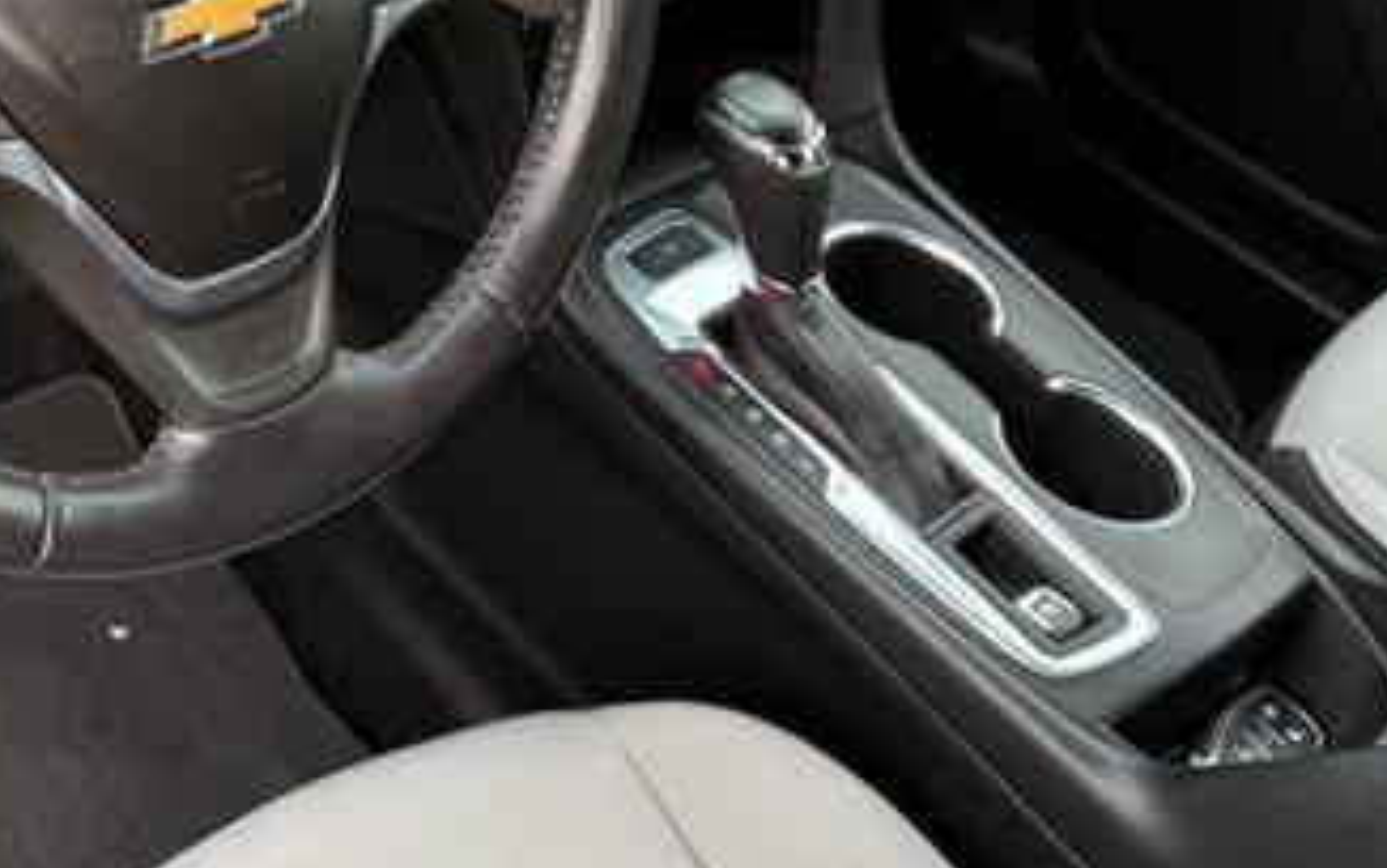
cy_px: 132
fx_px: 1891
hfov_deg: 38.8
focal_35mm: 50
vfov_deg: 25.3
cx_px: 285
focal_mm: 6.76
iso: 125
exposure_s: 1/136
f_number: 1.78
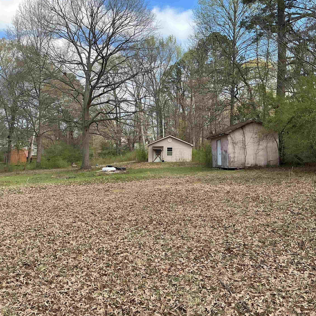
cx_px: 147
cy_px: 160
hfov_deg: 47.2
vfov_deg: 47.2
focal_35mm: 35
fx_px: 361
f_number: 1.8
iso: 25
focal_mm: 3
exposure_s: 1/529
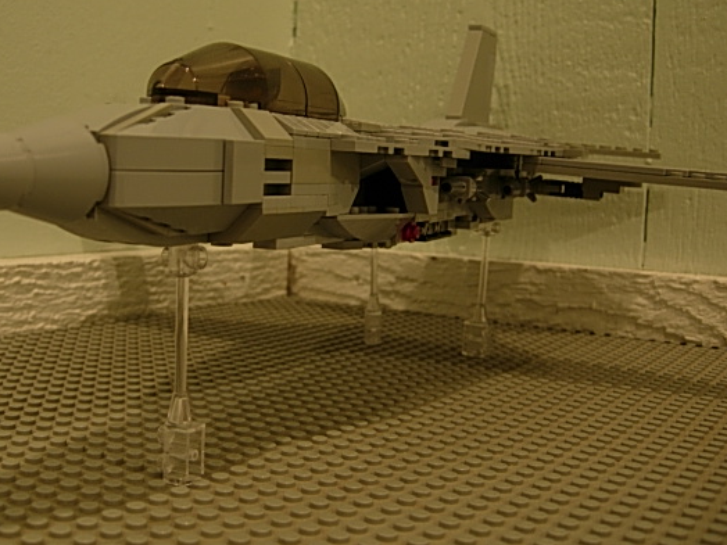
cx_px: 304
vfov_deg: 32.8
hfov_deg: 42.8
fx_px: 924
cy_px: 216
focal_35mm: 44
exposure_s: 1/4
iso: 61
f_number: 2.7
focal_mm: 7.5
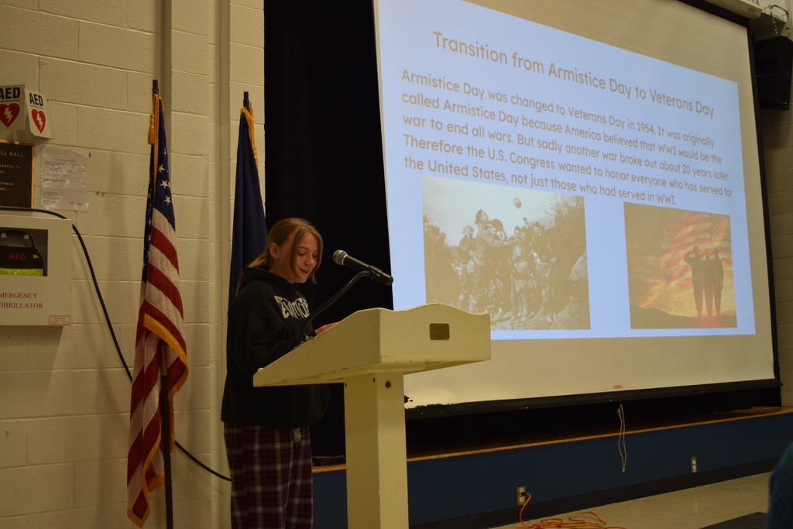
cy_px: 264
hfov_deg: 49.5
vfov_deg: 34.2
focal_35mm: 39
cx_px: 396
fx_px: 859
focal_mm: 26
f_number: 4
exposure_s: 1/60
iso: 500
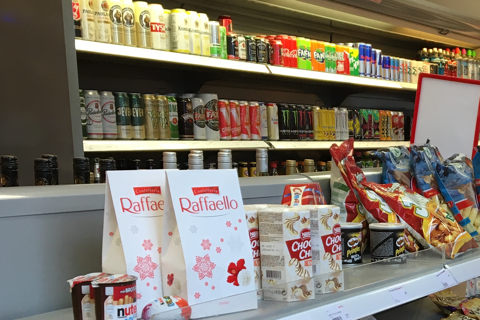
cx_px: 512
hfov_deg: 27.1
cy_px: 328
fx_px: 920
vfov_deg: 19.1
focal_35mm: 69
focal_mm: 4.15
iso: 25
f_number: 2.2
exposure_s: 1/33
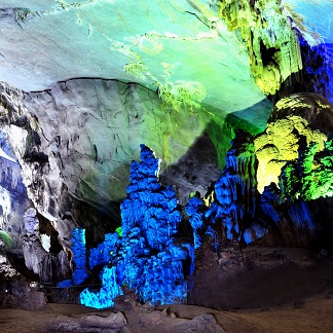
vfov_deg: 31.1
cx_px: 98
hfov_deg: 30.7
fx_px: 599
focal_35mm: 55
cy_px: 169
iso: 200
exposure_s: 20
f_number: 11
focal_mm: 28
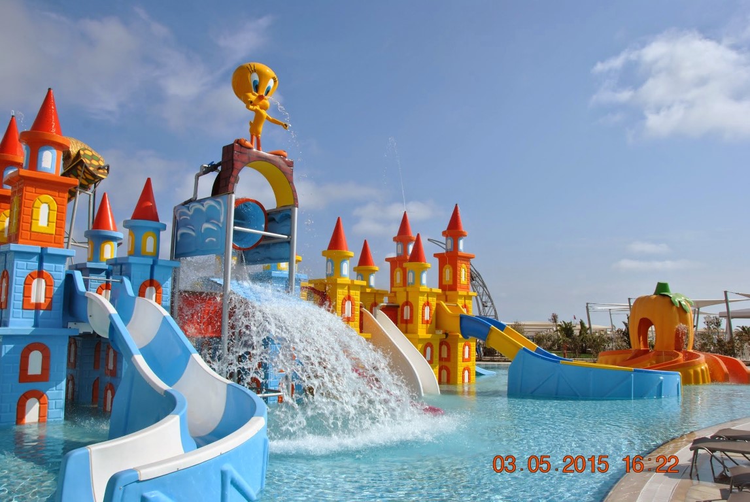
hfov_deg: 67.3
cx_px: 375
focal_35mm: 27
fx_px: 563
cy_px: 251
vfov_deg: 48.1
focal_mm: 18
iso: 100
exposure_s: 1/400
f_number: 10
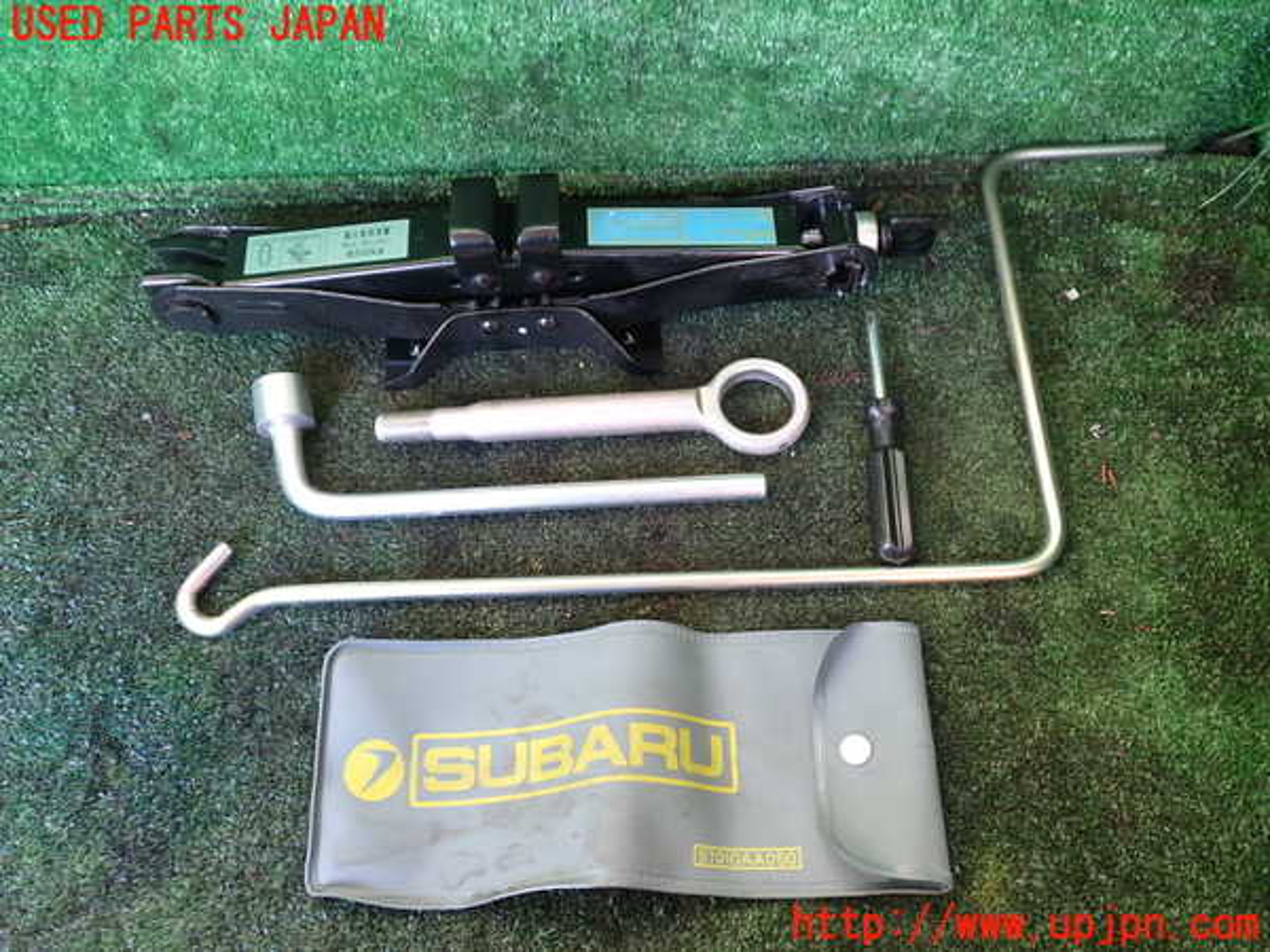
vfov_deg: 46.8
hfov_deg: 60.0
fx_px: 1101
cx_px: 635
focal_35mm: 30
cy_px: 476
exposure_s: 1/50
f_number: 2.3
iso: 200
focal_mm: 5.4
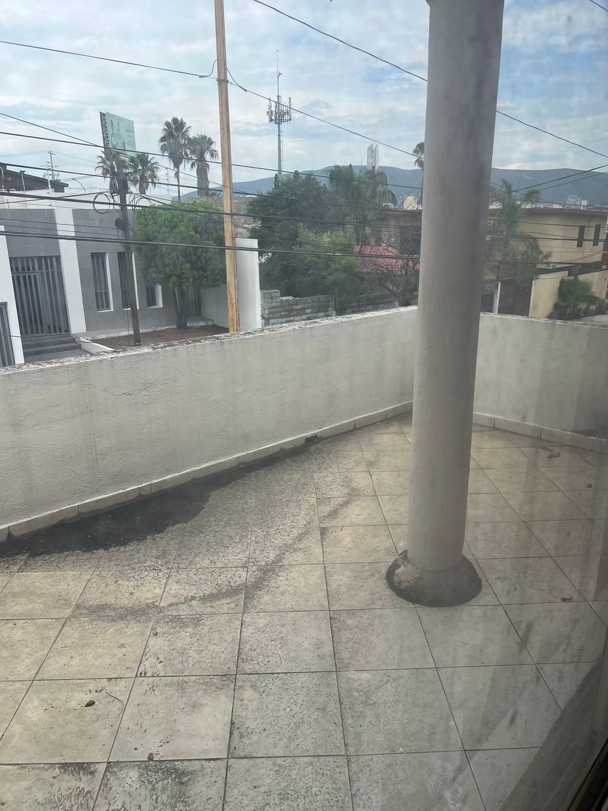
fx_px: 609
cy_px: 406
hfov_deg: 53.1
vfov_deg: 67.3
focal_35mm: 26
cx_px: 304
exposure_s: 1/1252
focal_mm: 5.7
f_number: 1.5
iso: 50
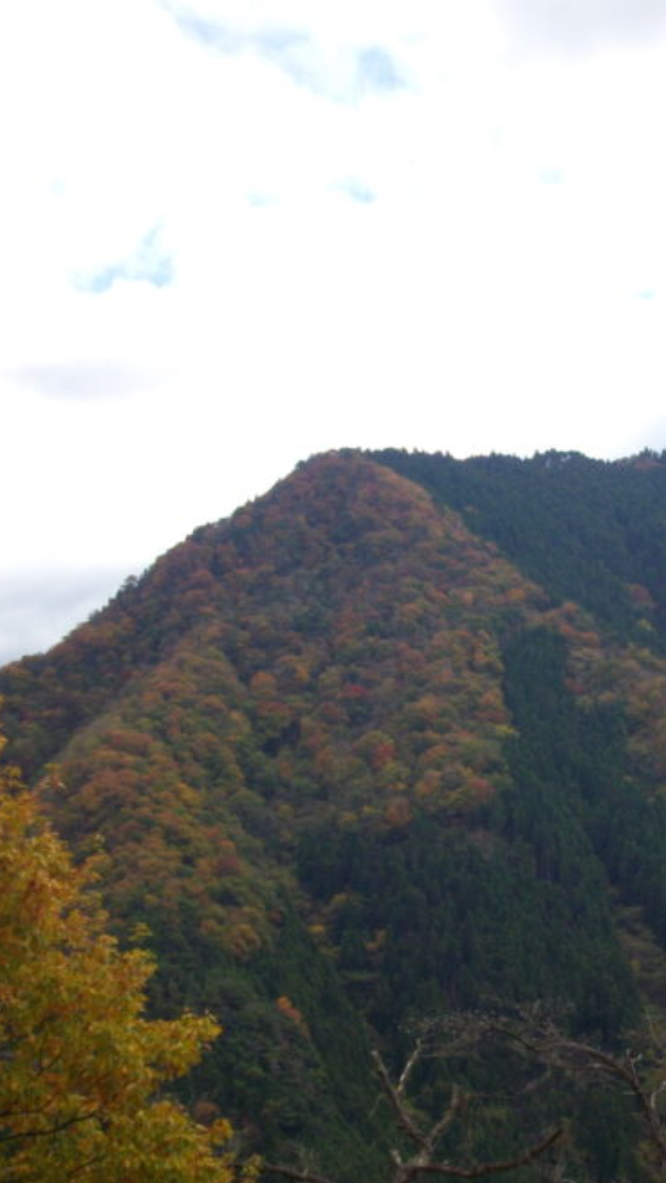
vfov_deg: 33.2
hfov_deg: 19.0
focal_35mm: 63
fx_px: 1976
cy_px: 690
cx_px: 525
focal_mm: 6.2
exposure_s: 1/200
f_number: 5.6
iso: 100
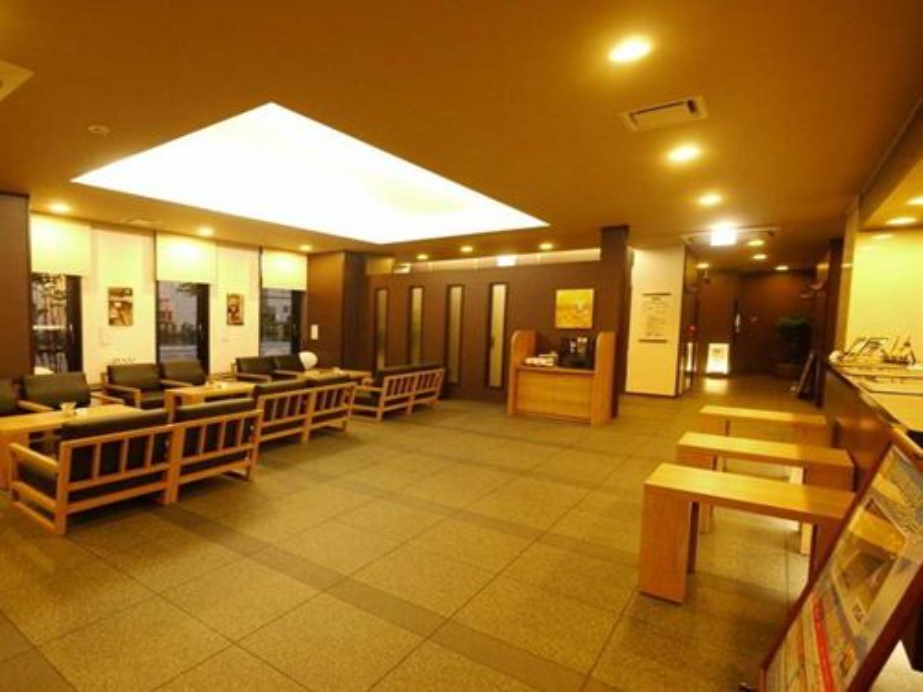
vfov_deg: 85.7
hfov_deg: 102.1
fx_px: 373
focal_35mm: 14
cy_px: 346
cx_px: 462
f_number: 4
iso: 640
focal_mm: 7
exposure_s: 1/15
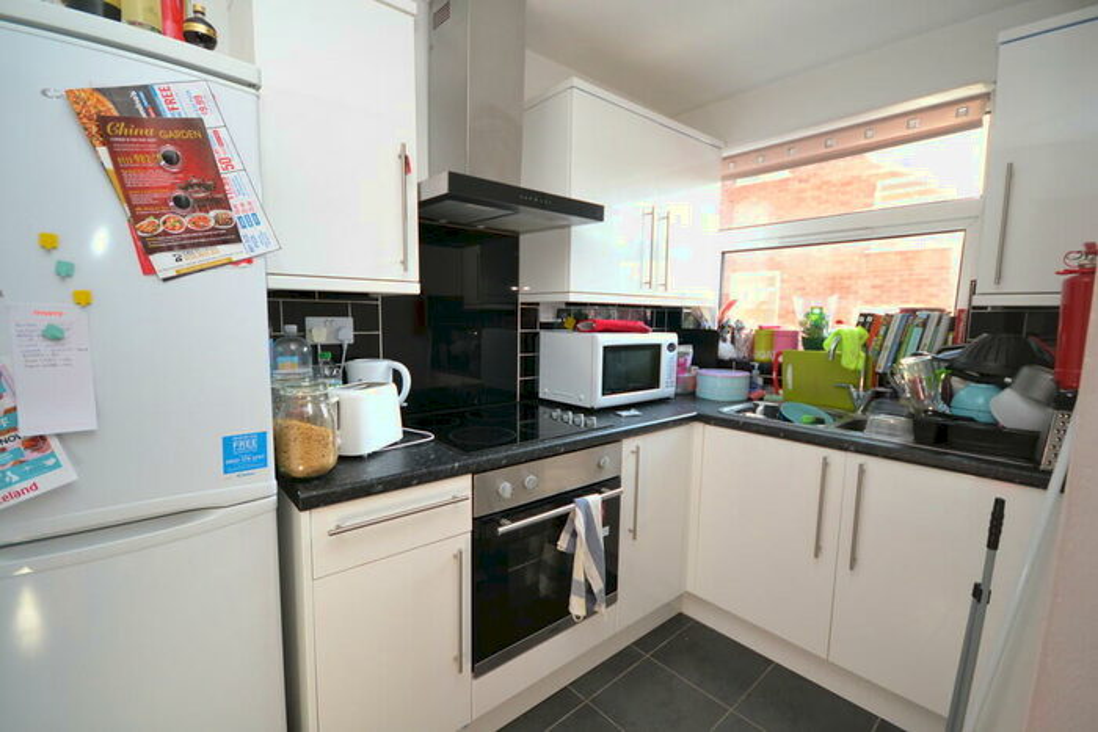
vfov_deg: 77.4
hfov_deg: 100.4
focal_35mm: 15
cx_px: 549
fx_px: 458
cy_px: 366
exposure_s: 1/80
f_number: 4.5
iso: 400
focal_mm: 10
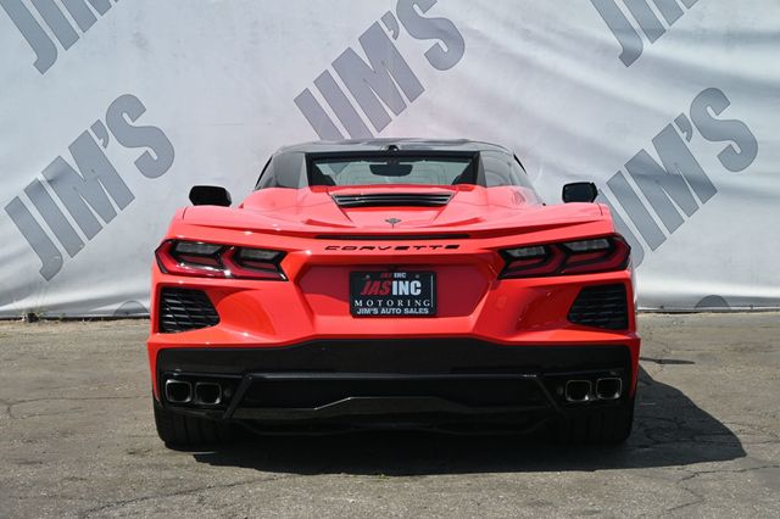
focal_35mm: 72
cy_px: 260
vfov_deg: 18.9
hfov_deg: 28.1
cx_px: 390
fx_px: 1559
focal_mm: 48
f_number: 6
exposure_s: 1/250
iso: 180
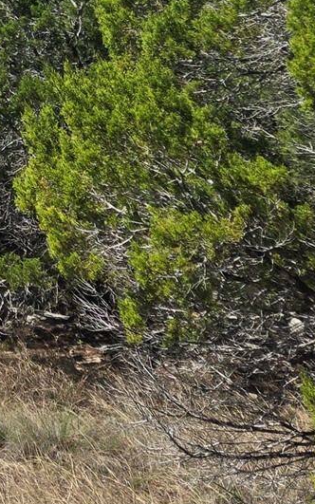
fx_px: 1291
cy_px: -127
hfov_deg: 12.3
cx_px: -313
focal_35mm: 94
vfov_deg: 20.4
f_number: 1.8
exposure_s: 1/1789
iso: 25
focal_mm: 5.4
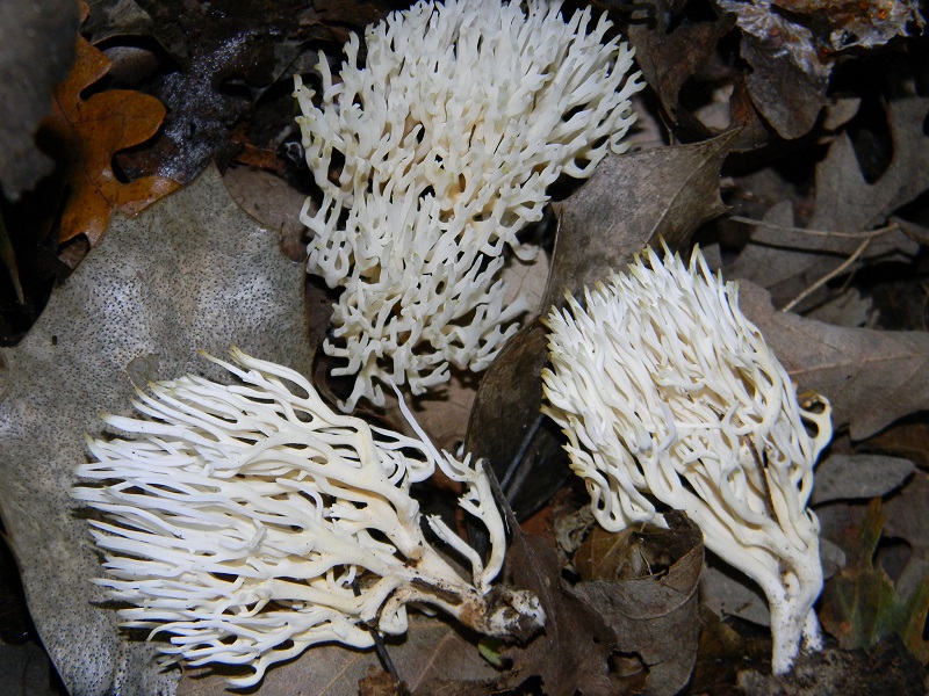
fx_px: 2227
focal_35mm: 83
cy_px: 348
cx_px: 464
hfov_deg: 23.6
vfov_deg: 17.8
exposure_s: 1/30
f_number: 4.5
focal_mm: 15.1
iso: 200
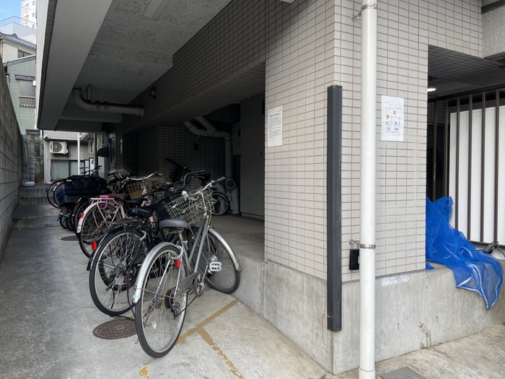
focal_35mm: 26
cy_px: 190
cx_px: 252
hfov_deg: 67.3
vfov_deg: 53.1
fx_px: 379
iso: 32
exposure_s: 1/344
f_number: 1.6
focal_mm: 4.2
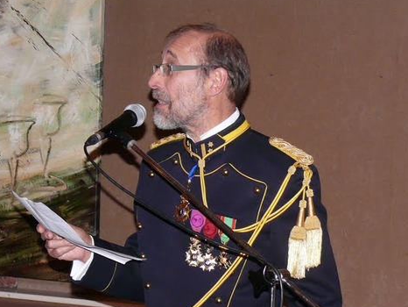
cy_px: 149
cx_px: 204
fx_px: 1321
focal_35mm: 112
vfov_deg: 13.2
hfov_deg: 17.6
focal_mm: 13.7
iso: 200
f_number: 3.2
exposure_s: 1/30
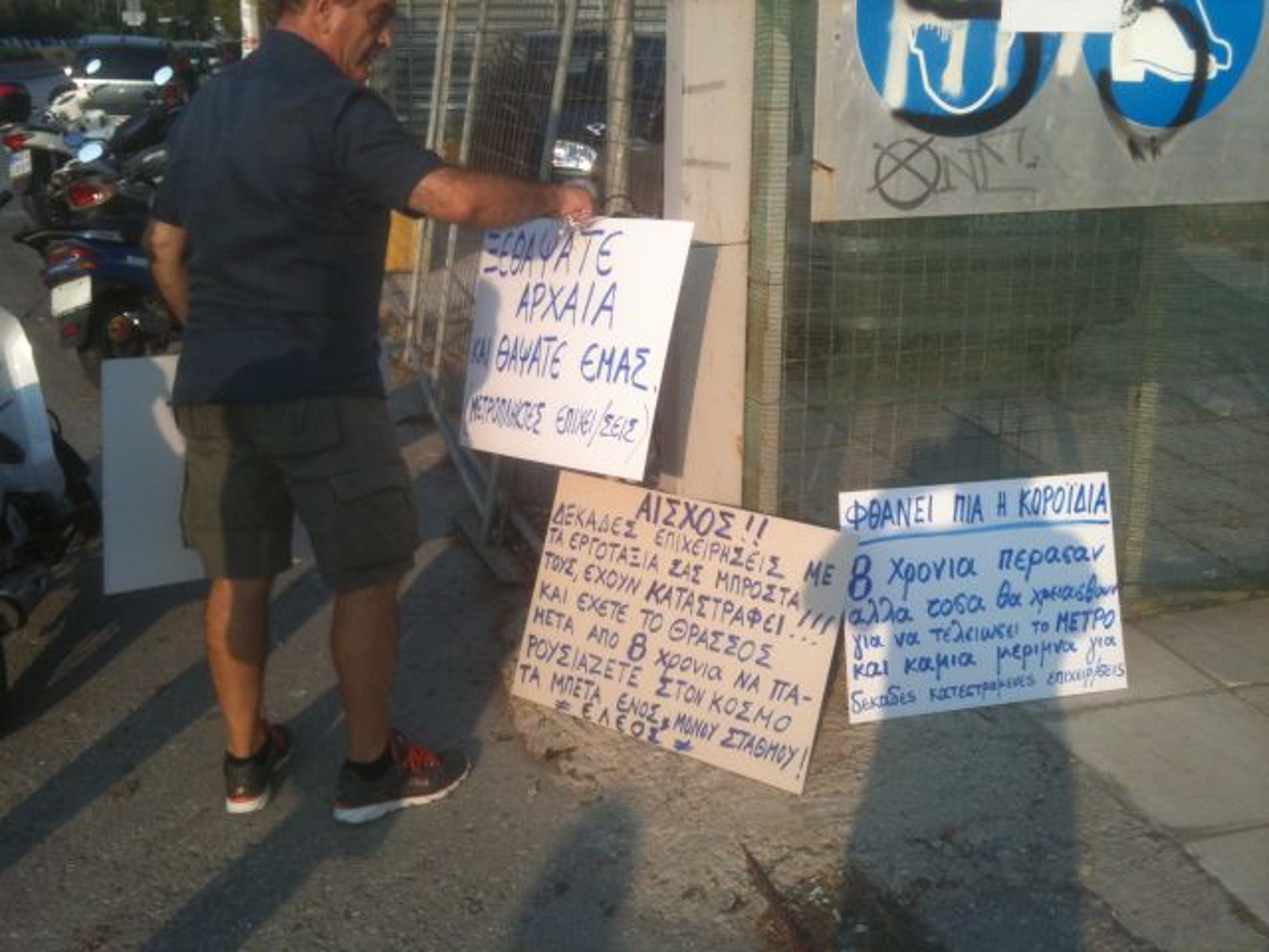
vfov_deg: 40.7
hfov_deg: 52.6
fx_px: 1283
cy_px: 476
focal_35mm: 35
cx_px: 634
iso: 64
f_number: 2.8
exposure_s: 1/558
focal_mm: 3.85
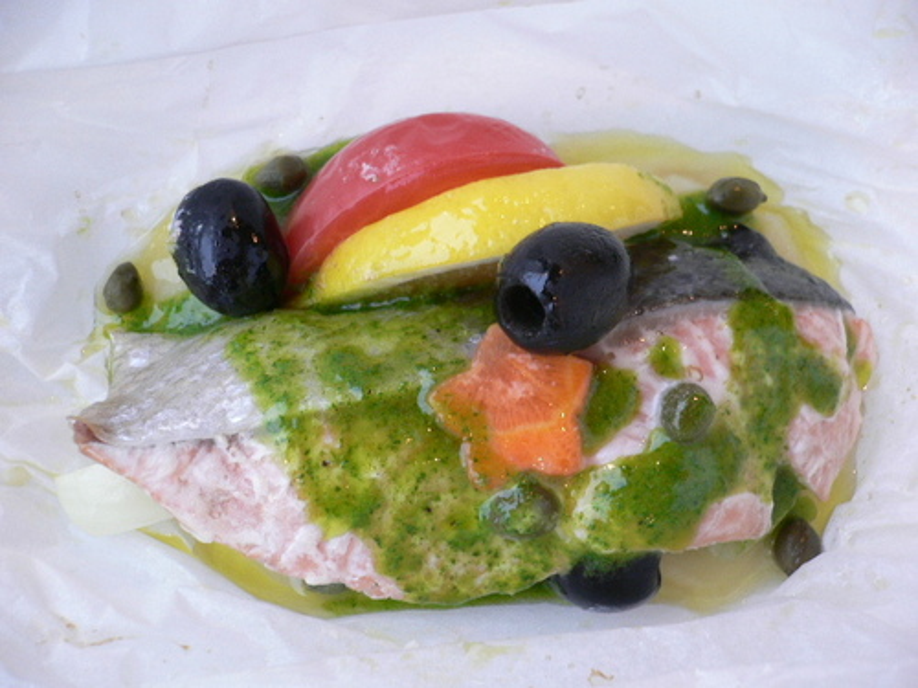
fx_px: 928
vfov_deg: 40.7
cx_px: 459
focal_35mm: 35
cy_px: 344
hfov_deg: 52.6
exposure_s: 1/8
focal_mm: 5.8
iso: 100
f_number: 2.8
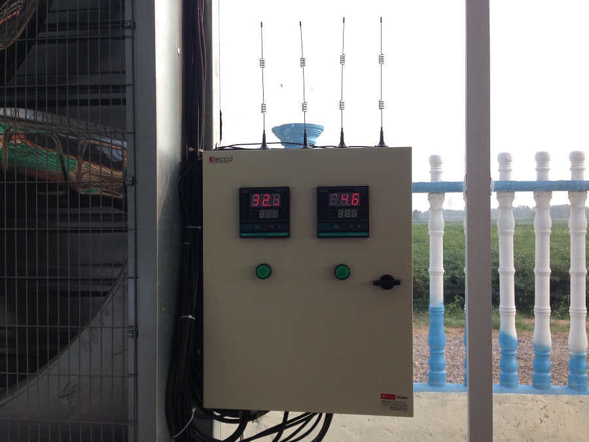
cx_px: 294
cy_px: 221
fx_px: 562
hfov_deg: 55.4
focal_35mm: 33
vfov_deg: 42.9
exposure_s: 1/313
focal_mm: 4.12
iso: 50
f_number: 2.4
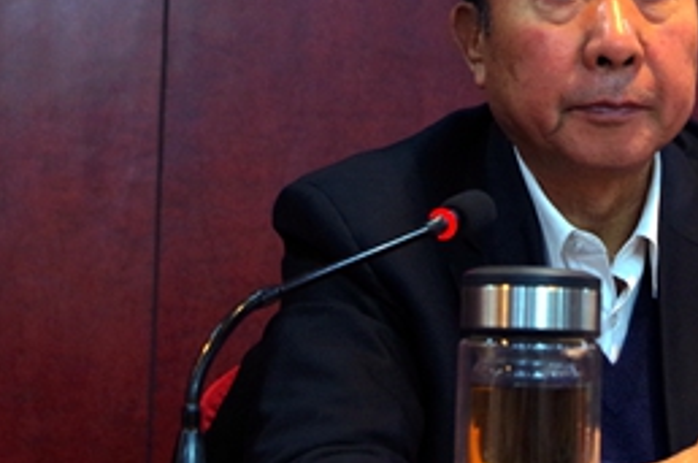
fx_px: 2187
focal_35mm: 113
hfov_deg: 17.9
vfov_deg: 12.1
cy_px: 218
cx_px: 622
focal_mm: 35
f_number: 5.6
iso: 800
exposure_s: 1/10
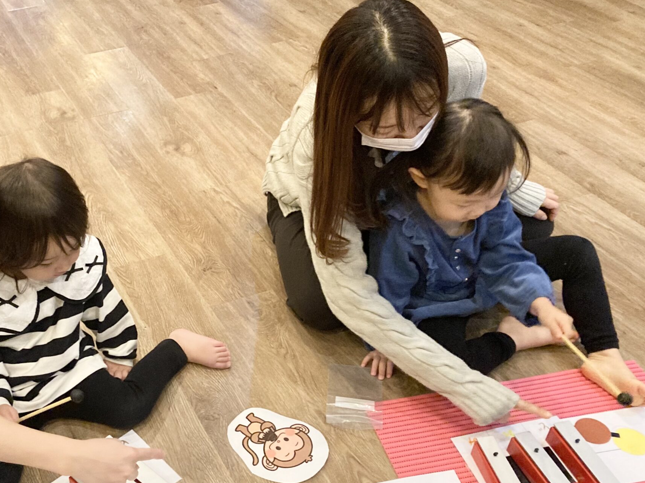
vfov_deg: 34.2
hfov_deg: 43.9
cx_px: 192
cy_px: 302
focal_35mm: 42
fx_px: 783
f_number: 1.8
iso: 400
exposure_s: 1/40
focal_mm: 3.99
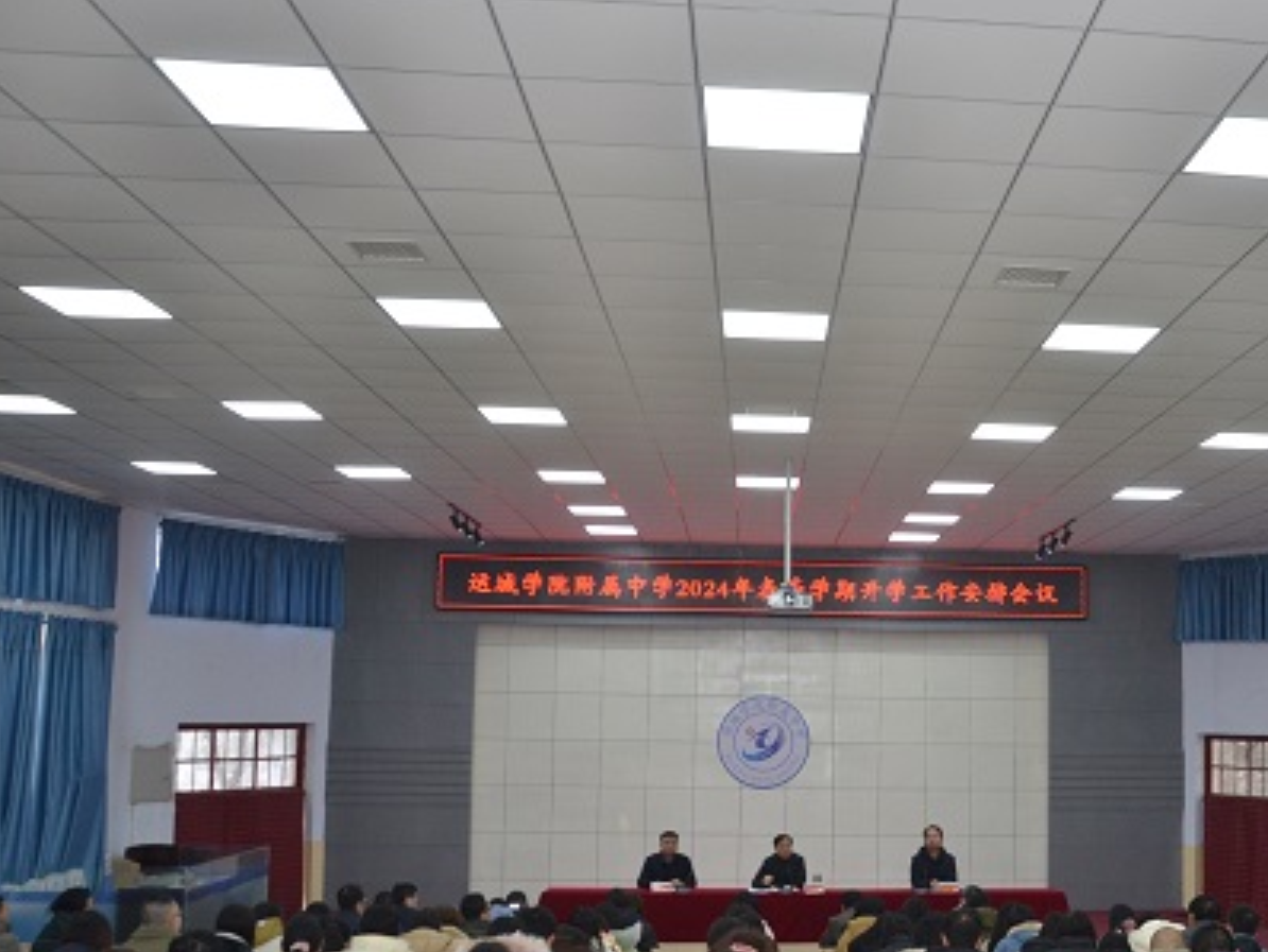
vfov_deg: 36.7
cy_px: 568
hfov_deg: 46.2
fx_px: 1429
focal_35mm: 39
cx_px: 949
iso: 800
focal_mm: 18
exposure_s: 1/180
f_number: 4.8
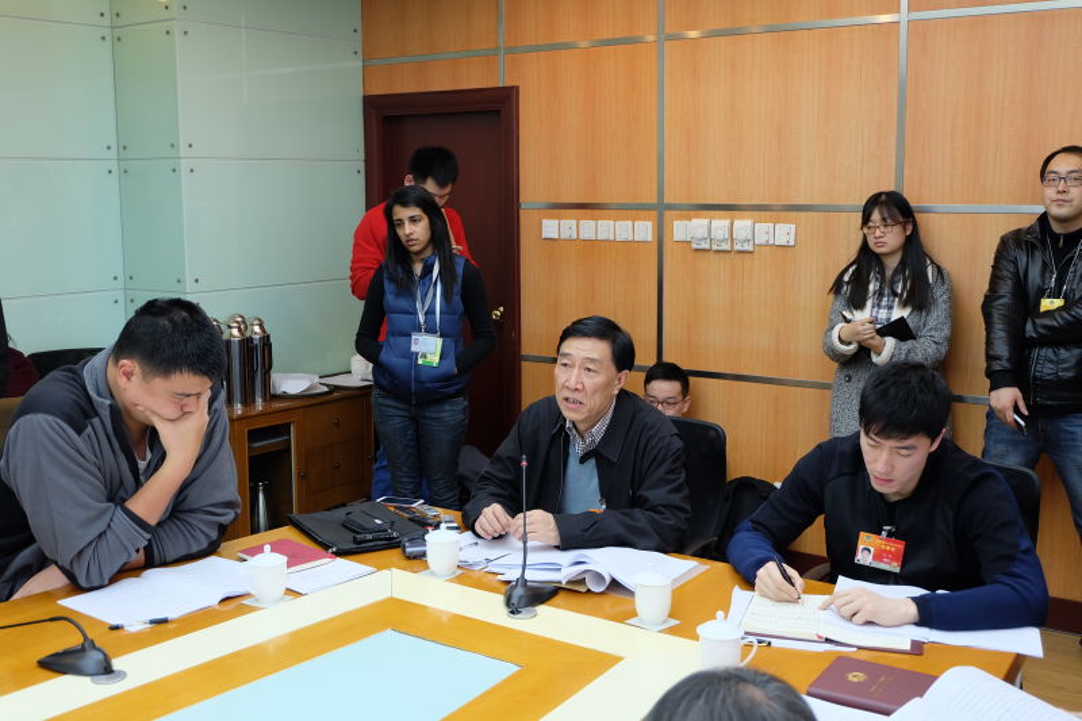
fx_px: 1202
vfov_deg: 33.4
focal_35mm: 40
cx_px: 541
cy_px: 360
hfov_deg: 48.5
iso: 640
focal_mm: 26.9
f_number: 4.5
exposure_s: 1/60
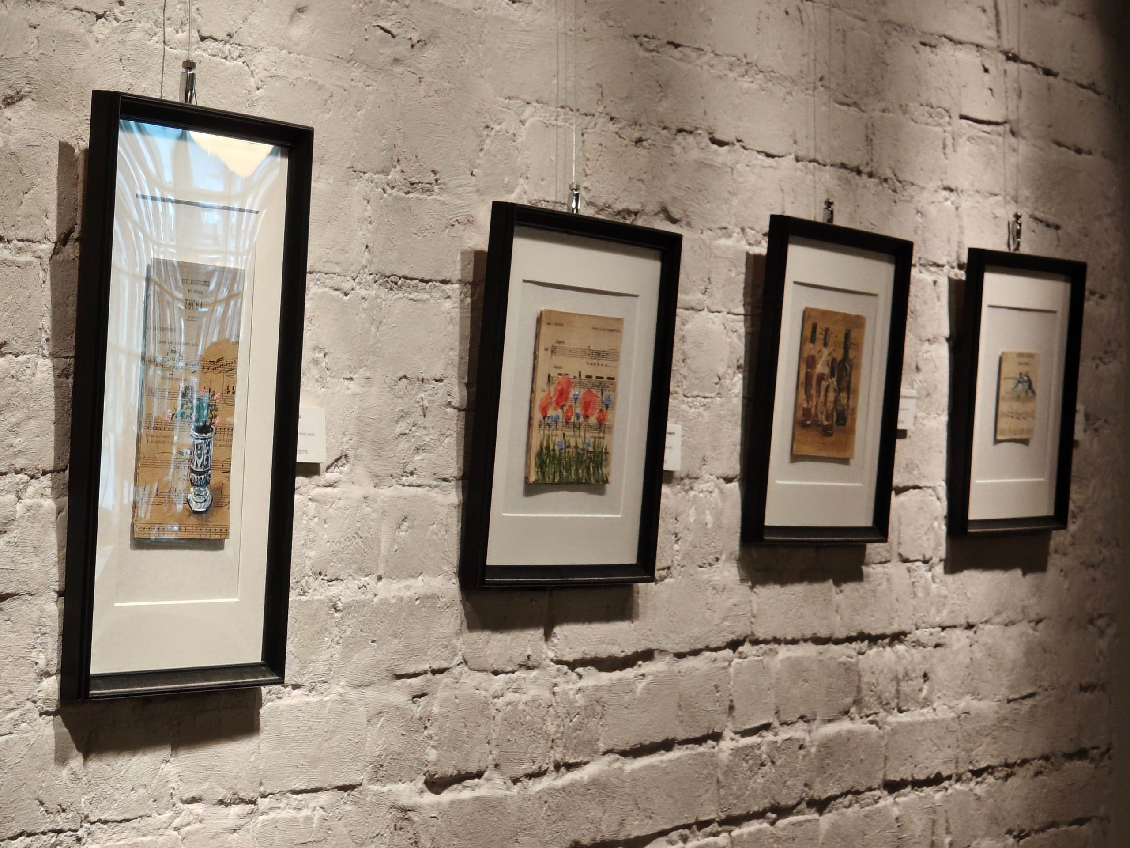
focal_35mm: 140
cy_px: 424
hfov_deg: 14.1
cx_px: 565
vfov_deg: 10.6
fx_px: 4570
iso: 684
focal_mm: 13.3
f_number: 2.55
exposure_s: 1/33.3
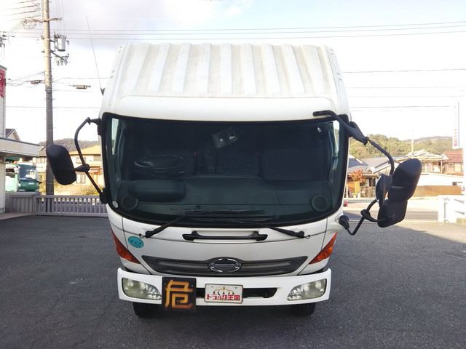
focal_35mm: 30
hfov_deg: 60.0
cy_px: 174
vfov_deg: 46.8
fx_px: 404
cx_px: 233
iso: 20
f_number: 2.2
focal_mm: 4
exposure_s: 1/219
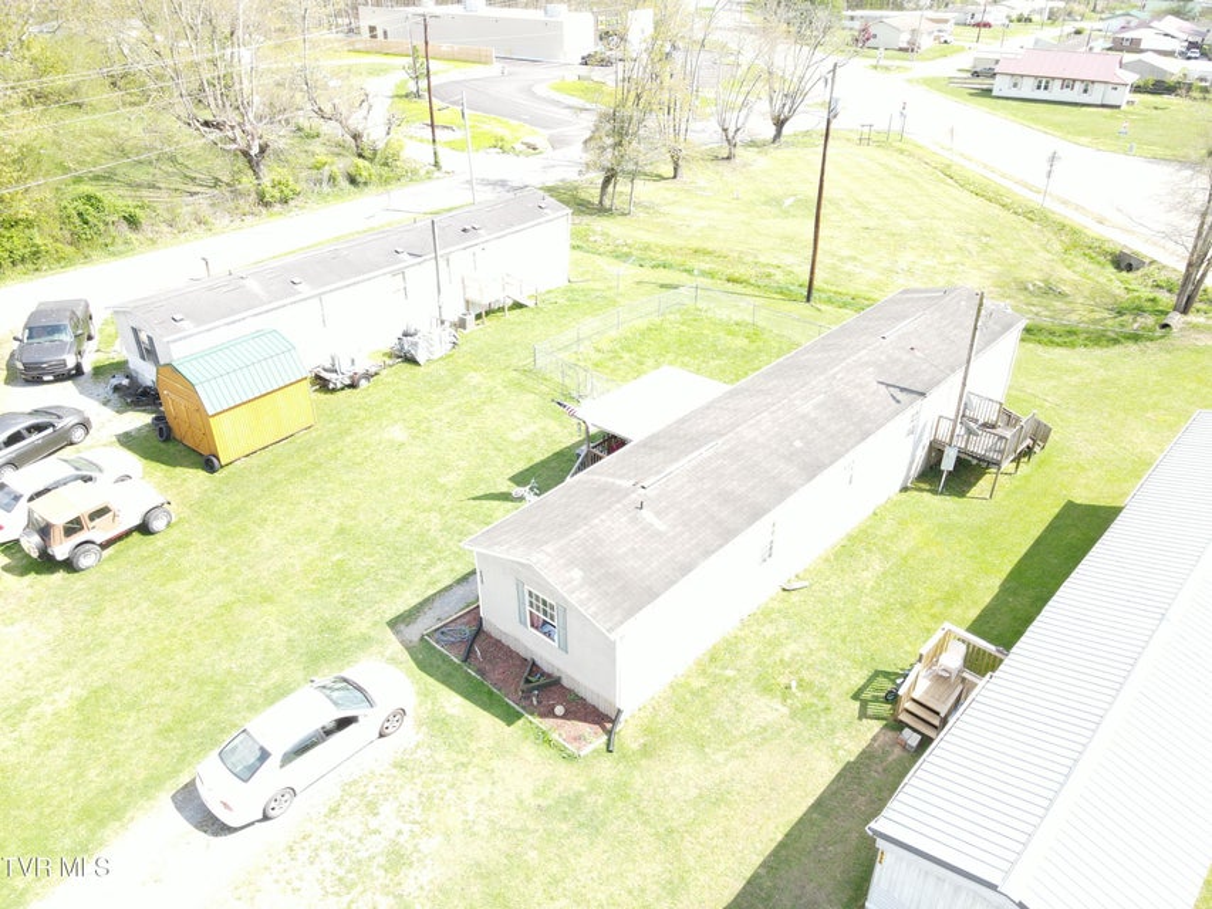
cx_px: 606
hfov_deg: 71.6
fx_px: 840
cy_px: 454
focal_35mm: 24
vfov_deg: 56.8
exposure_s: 1/100
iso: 100
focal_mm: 4.5
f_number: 2.8
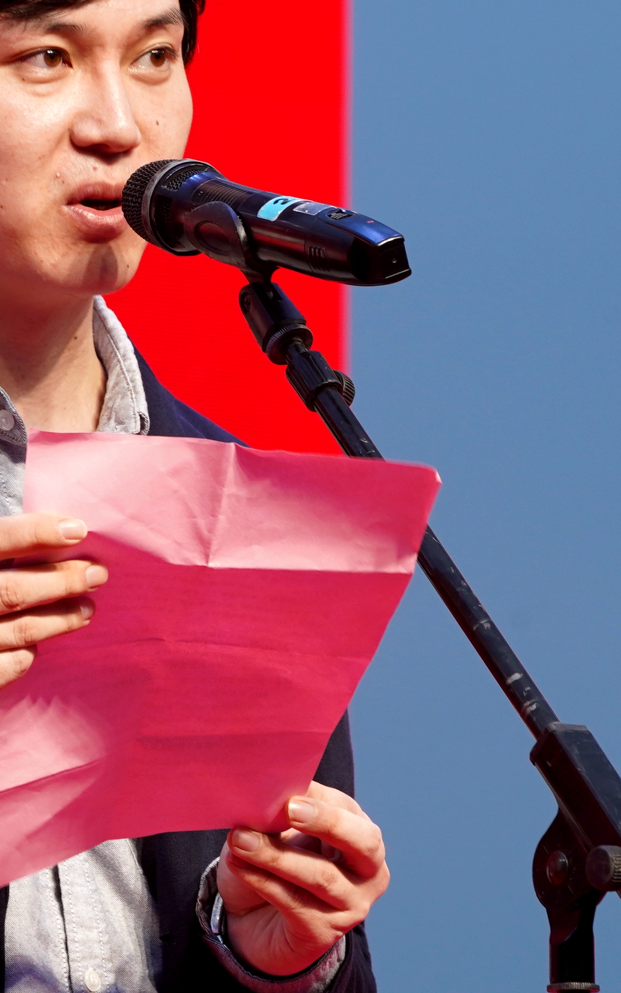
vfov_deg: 5.4
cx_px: 82
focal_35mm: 388
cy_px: 264
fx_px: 10505
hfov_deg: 3.4
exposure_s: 1/100
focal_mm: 160
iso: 640
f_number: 11
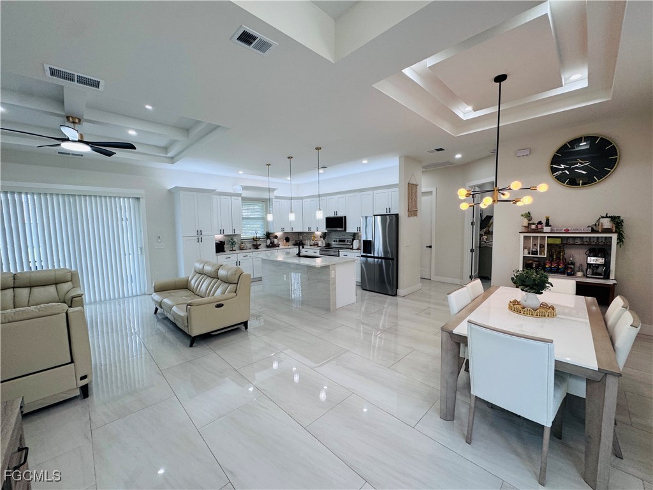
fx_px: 264
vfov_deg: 85.7
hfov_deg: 102.1
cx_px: 326
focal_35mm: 14
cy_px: 245
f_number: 2.2
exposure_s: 1/120
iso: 125
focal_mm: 2.22
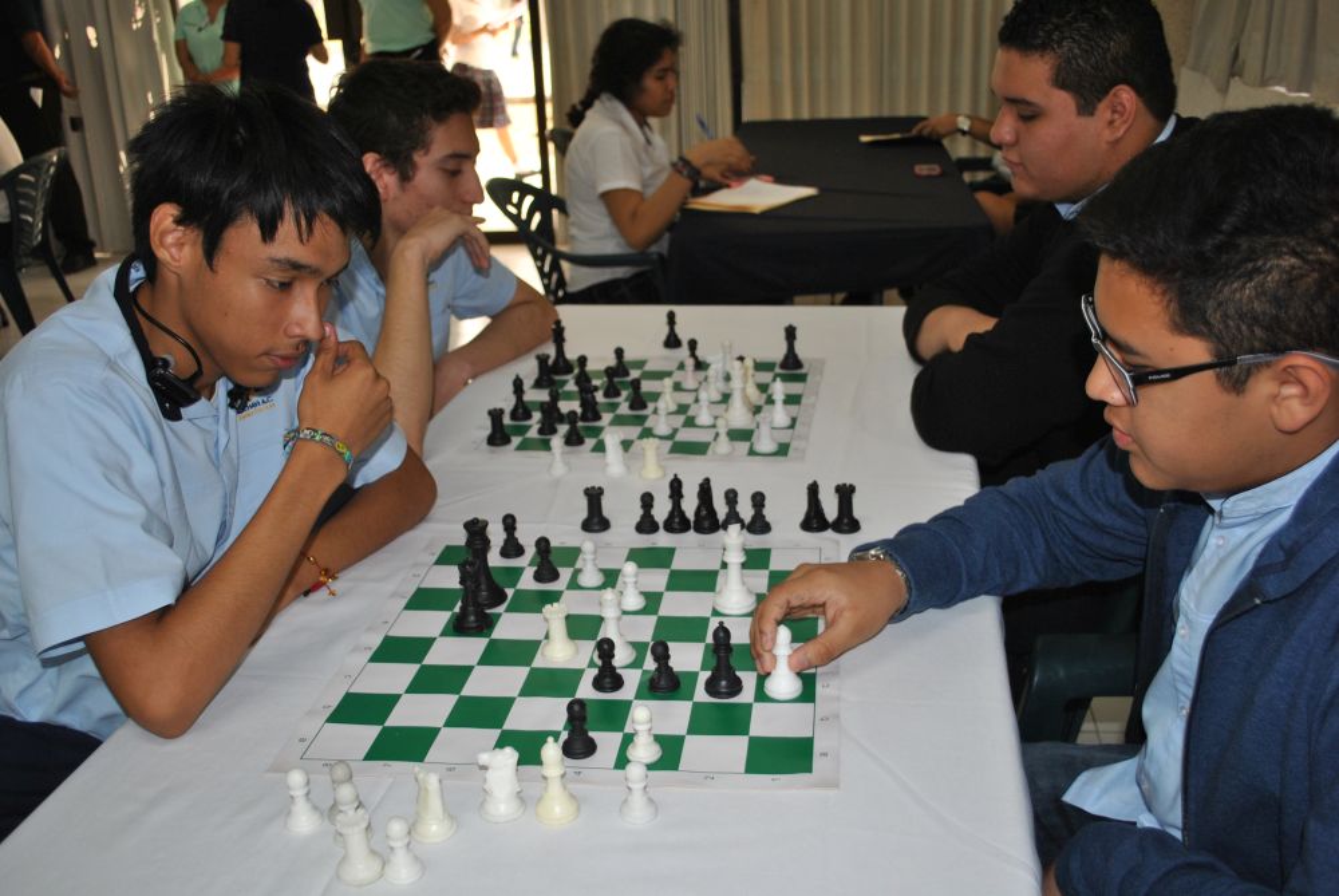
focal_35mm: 33
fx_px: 1229
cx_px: 670
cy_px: 448
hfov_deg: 57.2
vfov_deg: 40.1
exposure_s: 1/60
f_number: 4
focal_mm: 22
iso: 200
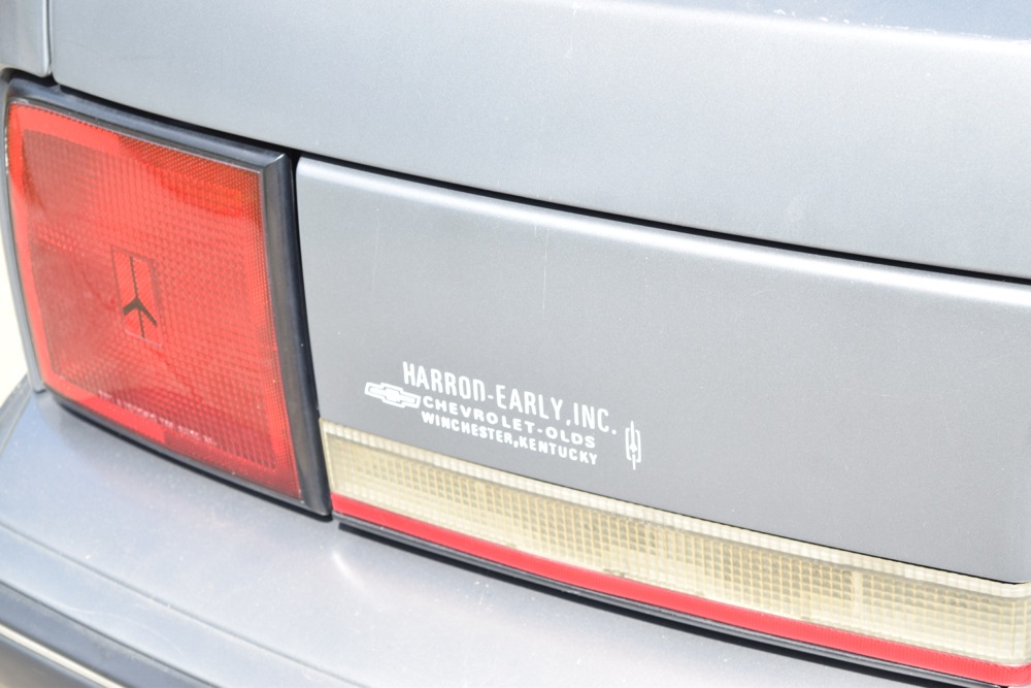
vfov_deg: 16.6
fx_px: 2363
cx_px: 516
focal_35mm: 82
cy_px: 344
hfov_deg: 24.6
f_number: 5.6
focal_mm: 55
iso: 100
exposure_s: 1/100
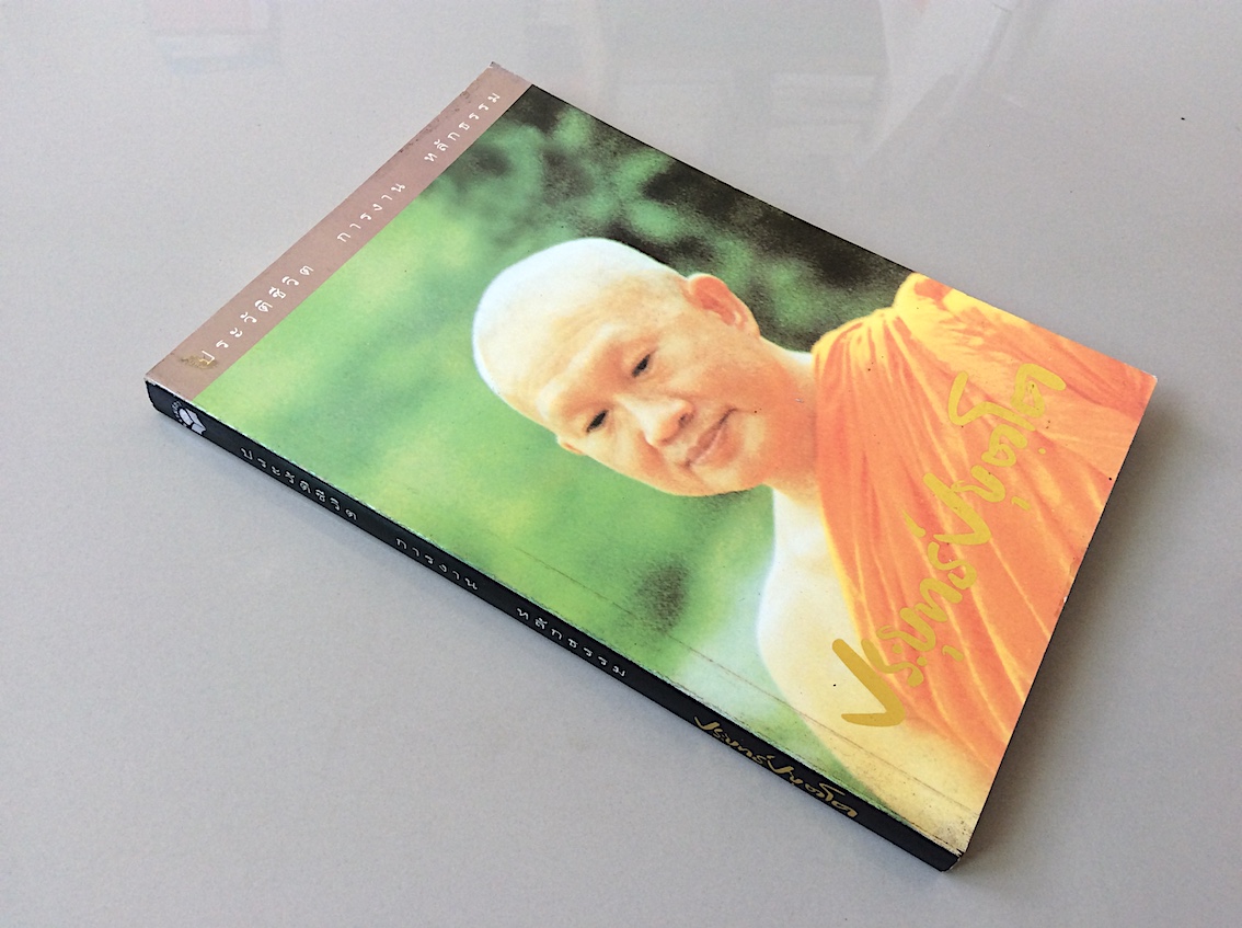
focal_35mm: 32
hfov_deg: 56.9
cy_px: 464
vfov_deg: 44.1
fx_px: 1146
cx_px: 621
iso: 32
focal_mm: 3.3
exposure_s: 1/100
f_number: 2.4
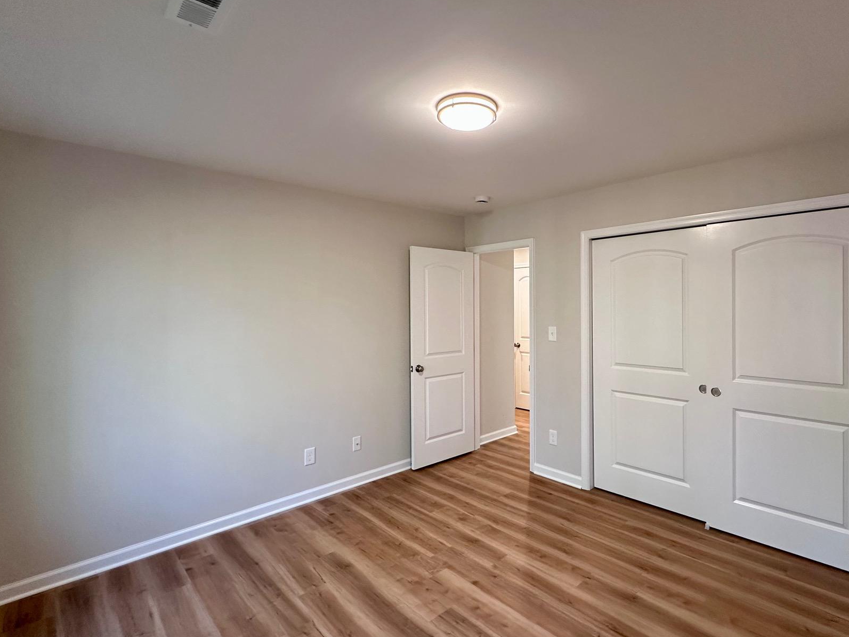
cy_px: 308
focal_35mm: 18
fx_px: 442
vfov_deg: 71.6
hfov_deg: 87.3
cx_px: 481
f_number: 2.2
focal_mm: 2.22
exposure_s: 1/60
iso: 160
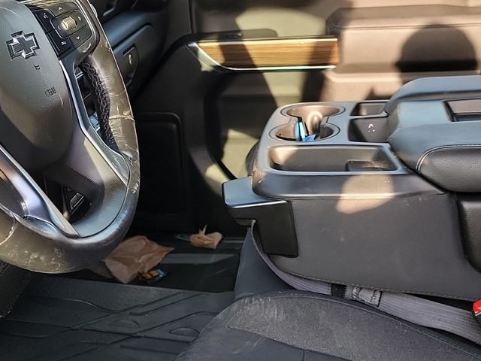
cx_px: 216
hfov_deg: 32.2
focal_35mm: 60
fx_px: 834
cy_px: 111
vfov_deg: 24.3
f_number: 1.8
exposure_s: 1/119
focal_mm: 6.7
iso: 75
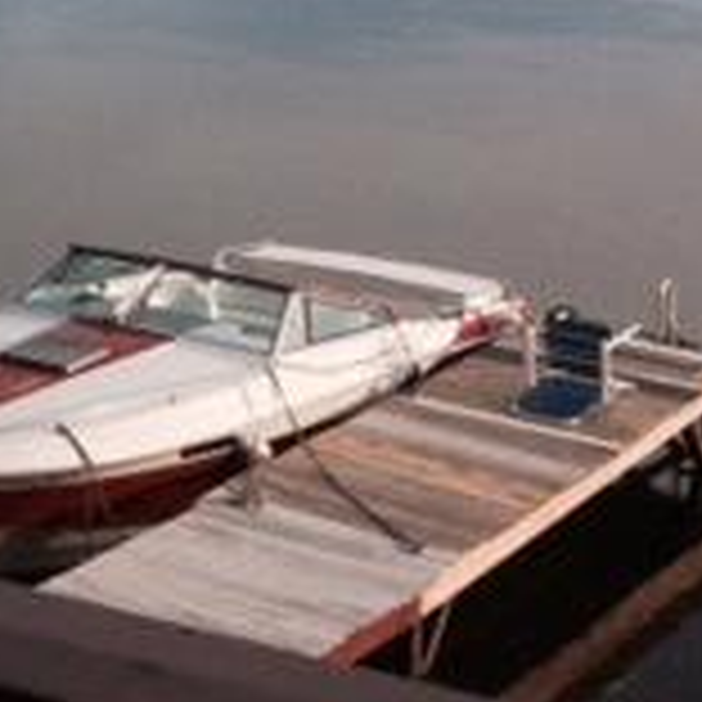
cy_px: -297
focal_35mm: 105
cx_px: -256
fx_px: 2409
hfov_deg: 15.6
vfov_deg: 15.5
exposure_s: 1/1520
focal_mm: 4.15
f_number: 2.2
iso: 32
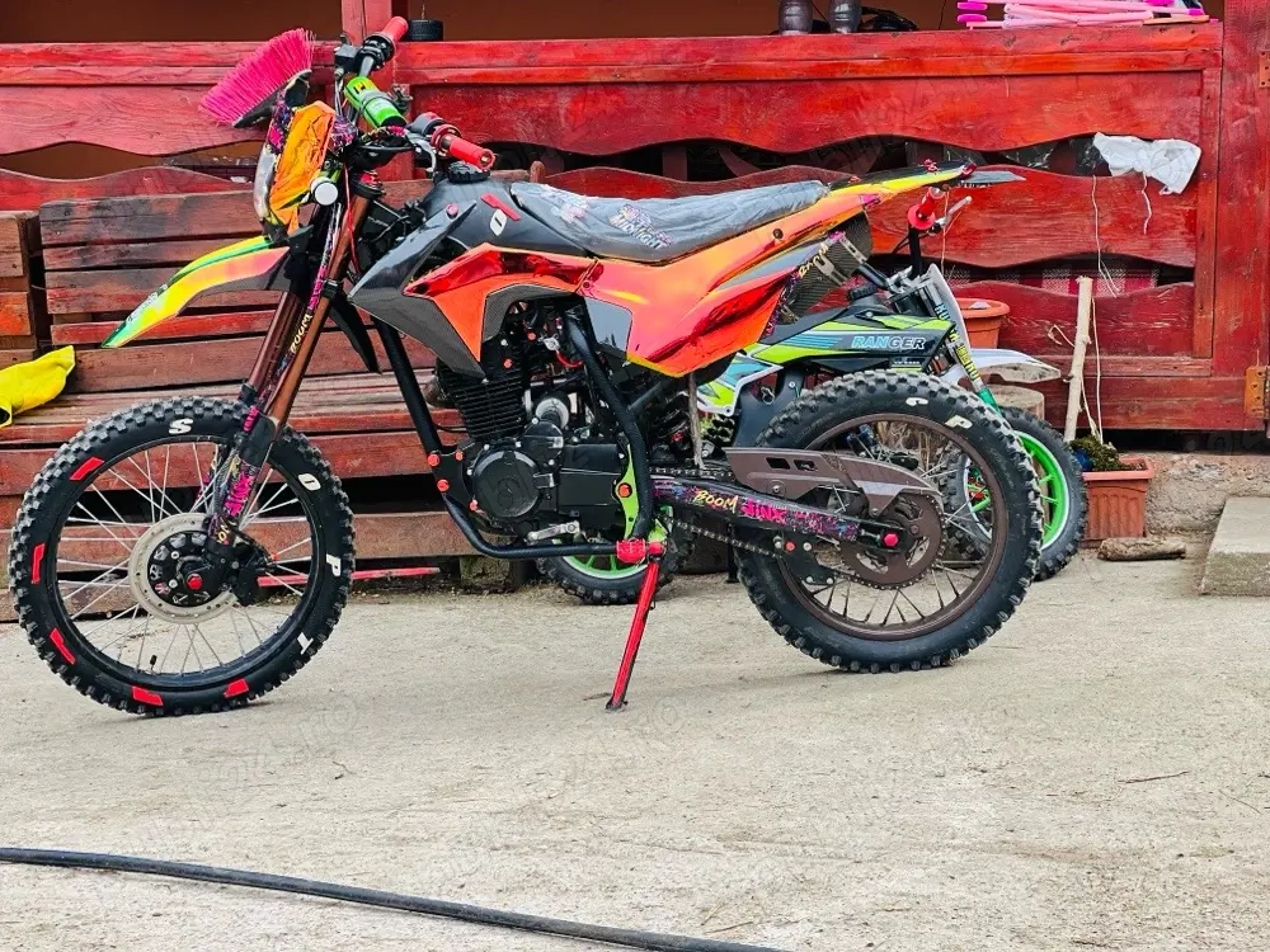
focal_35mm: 77
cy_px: 476
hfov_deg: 25.3
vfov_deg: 19.1
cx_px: 635
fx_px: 2825
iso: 25
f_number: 2.8
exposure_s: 1/121
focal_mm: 9
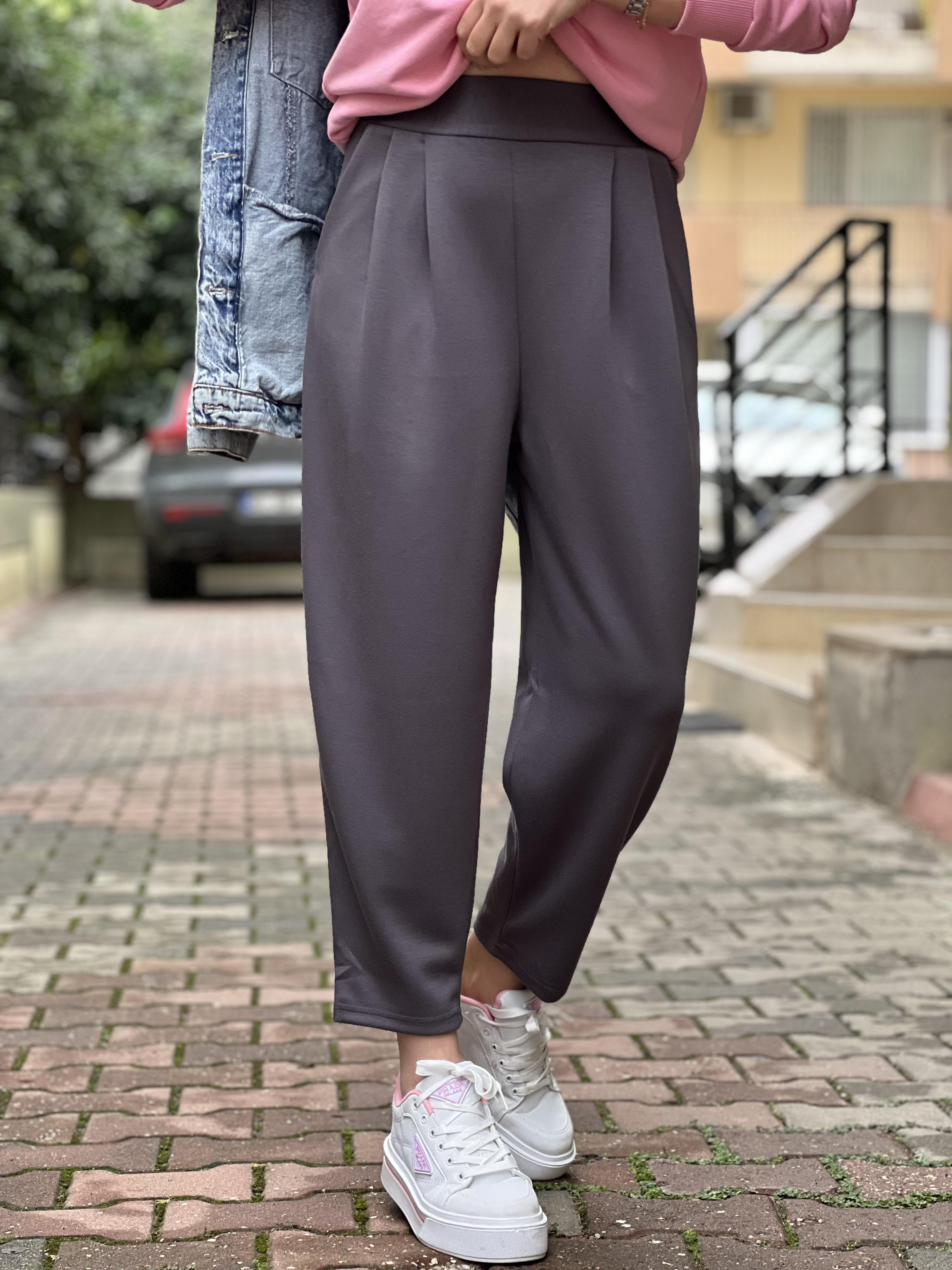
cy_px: 635
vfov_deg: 25.3
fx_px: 2824
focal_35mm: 77
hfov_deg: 19.1
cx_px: 476
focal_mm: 9
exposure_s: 1/121
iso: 100
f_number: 2.8
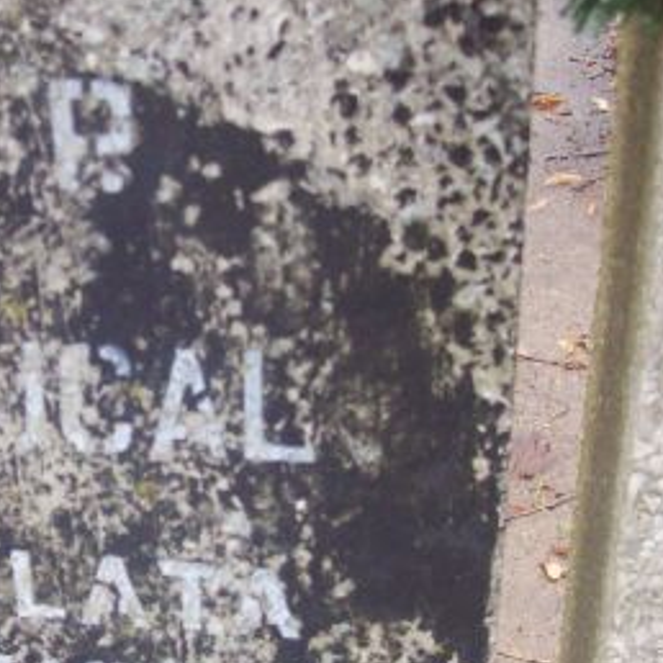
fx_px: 1712
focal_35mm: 79
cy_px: 391
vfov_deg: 21.9
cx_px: 62
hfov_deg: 21.4
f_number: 2.7
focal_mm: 6
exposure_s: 1/86.1
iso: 200
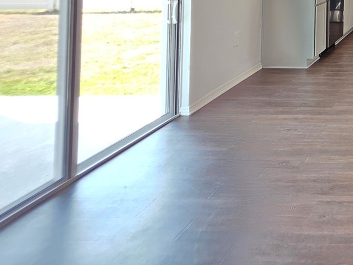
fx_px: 357
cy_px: -67
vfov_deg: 32.3
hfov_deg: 35.2
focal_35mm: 35
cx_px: 464
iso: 125
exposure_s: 1/120
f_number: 1.9
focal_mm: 2.2
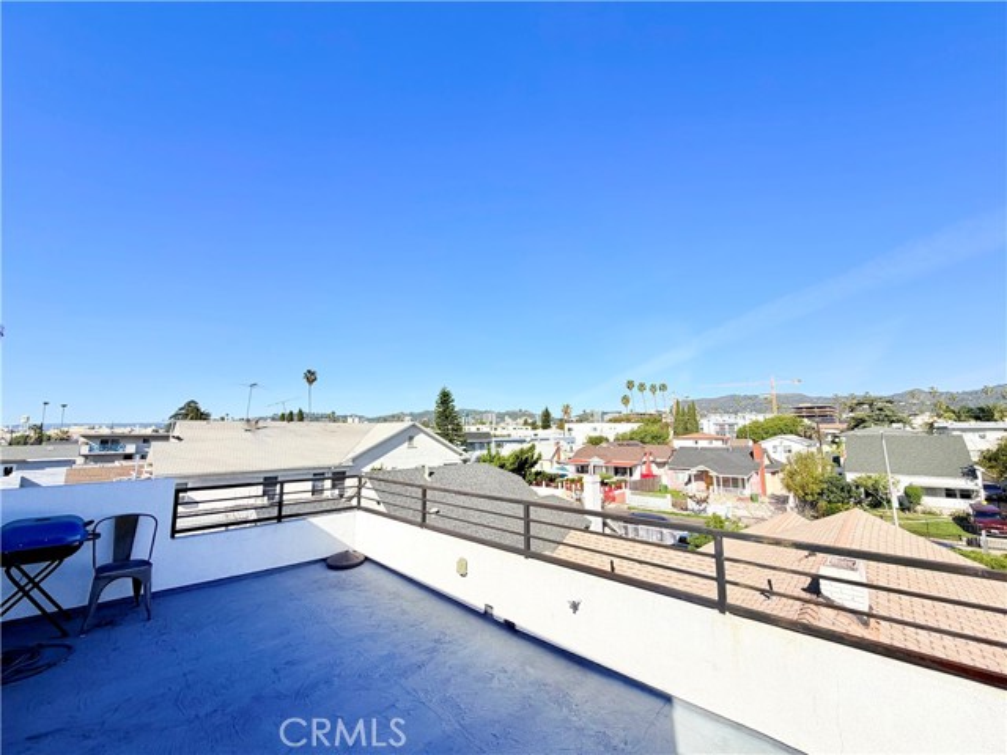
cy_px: 378
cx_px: 504
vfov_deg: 85.7
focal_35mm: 14
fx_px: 407
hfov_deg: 102.1
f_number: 2.2
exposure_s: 1/1339
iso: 20
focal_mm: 2.22
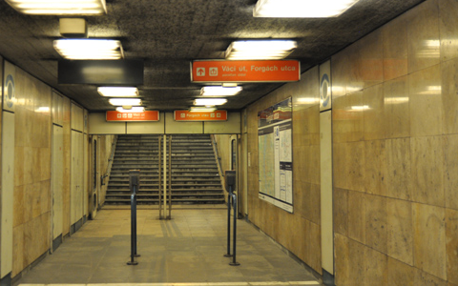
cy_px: 132
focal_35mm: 46
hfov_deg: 43.2
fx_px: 574
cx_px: 172
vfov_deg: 28.0
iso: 800
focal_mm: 24
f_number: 3.2
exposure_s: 1/40
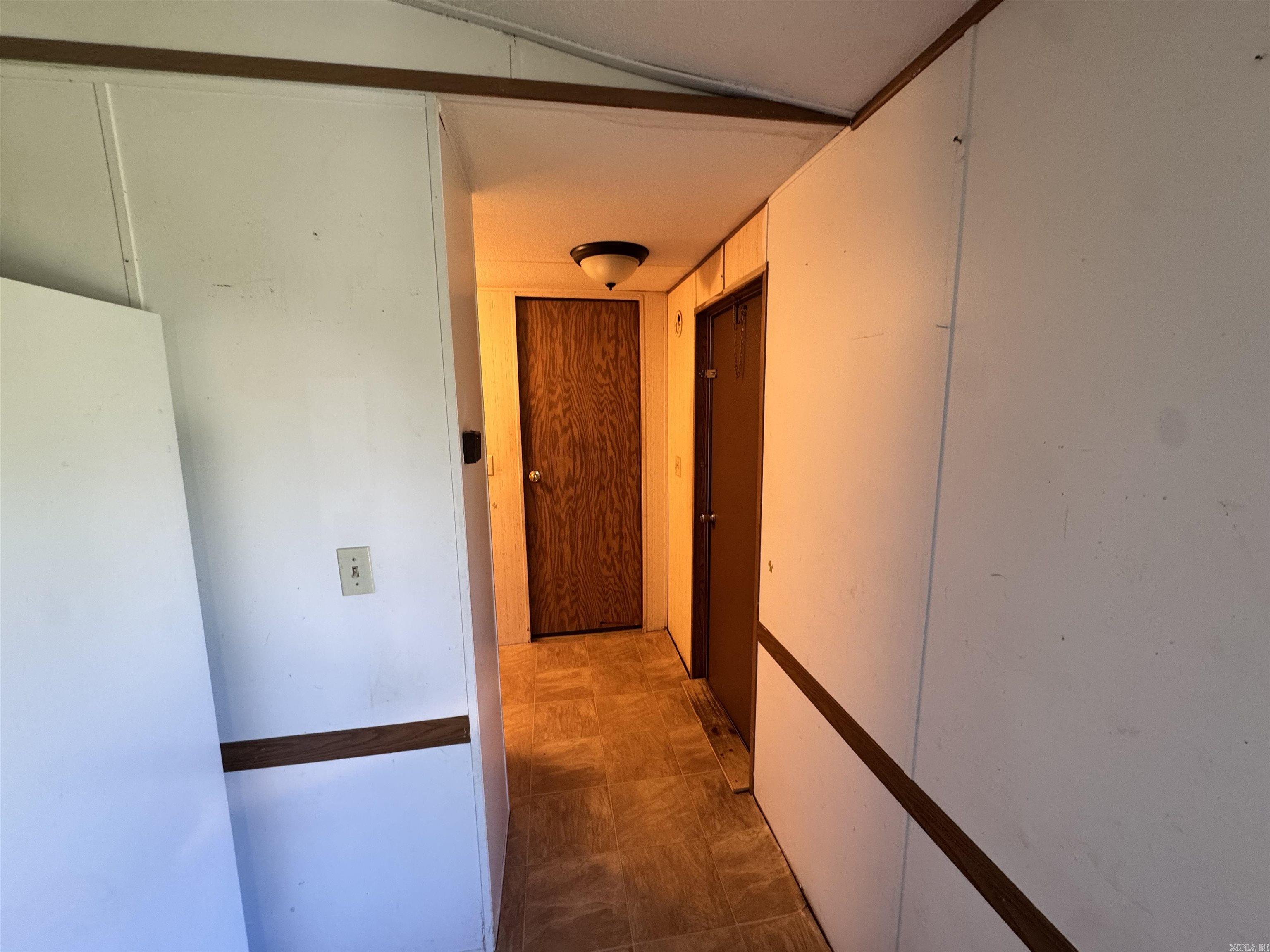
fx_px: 514
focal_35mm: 14
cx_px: 635
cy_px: 476
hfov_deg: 102.1
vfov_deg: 85.7
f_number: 2.2
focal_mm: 2.22
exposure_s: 1/60
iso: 200
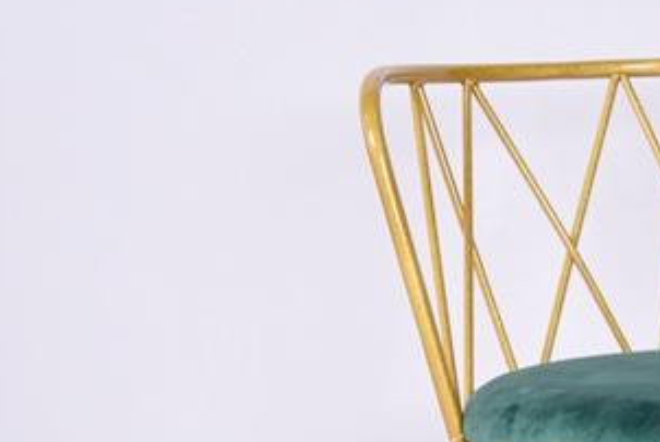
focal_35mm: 129
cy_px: 487
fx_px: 2367
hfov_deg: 15.6
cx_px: 634
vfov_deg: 10.5
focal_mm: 52
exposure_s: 1/10
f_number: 4.2
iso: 125
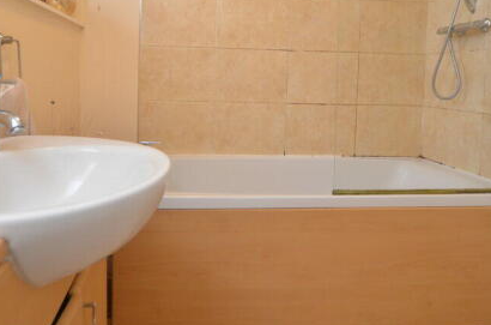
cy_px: 80
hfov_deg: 73.4
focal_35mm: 24
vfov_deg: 50.6
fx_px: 326
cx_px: 206
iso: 800
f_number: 4
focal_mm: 10
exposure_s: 1/60
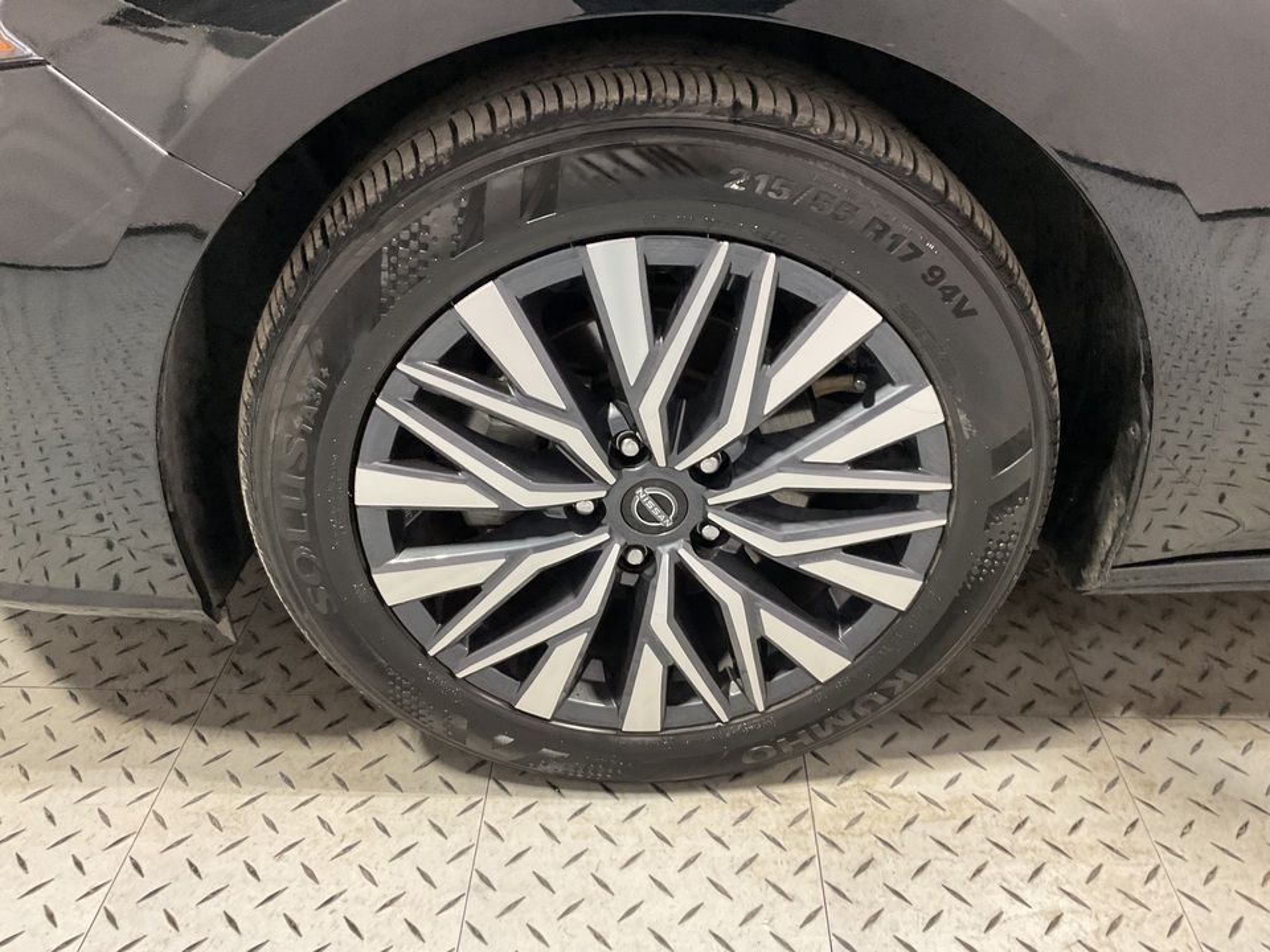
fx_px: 1064
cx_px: 635
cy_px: 476
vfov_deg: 48.2
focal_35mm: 29
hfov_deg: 61.7
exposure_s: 1/50
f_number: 1.8
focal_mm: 3
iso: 200
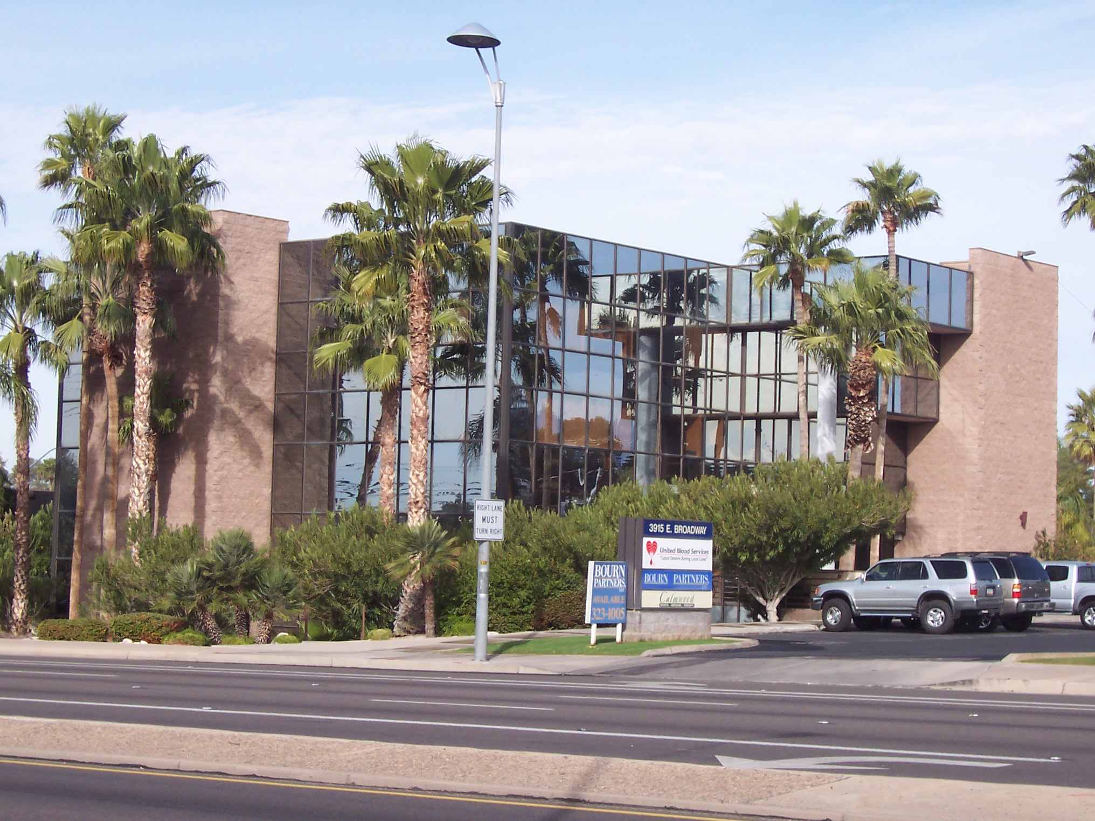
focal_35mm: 98
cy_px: 410
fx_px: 3100
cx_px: 548
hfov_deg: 20.0
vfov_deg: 15.1
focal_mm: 15.2
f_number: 5.6
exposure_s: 1/250
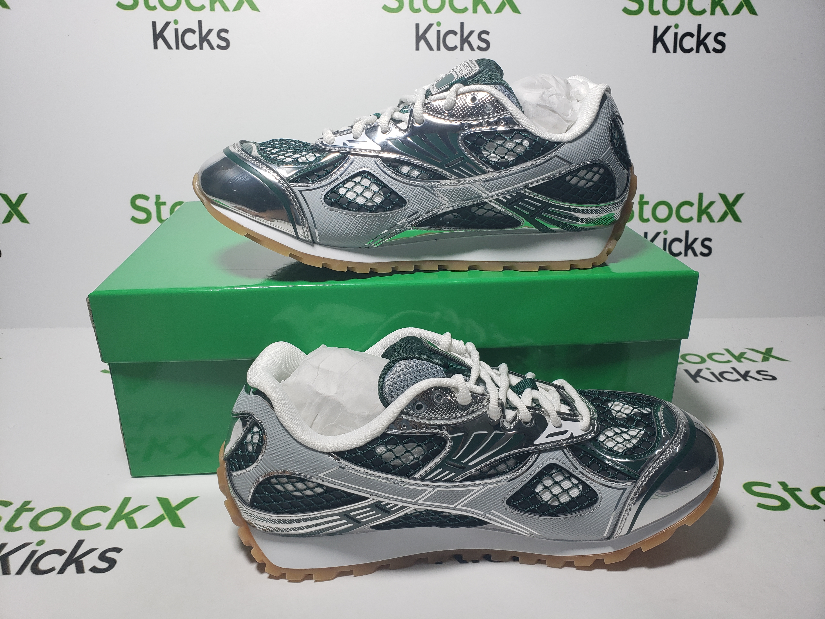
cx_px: 412
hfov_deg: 67.3
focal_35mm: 26
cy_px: 310
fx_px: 620
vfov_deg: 53.1
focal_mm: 4.3
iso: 50
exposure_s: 1/214
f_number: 2.4
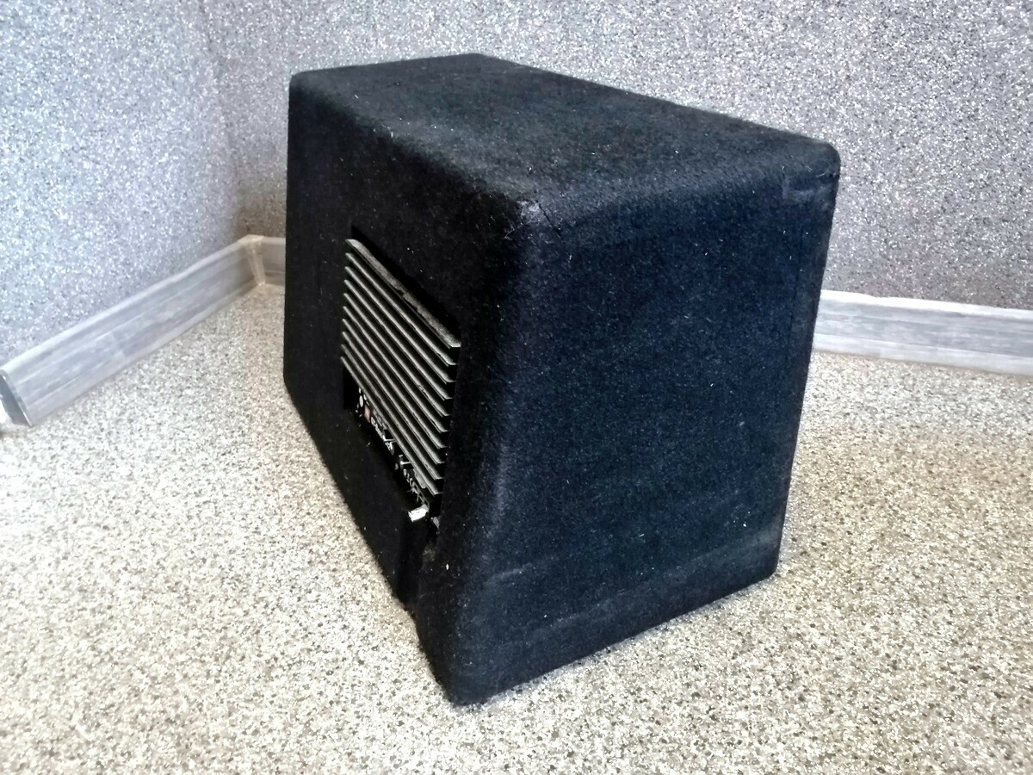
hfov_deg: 65.3
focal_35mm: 27
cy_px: 388
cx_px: 516
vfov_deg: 51.4
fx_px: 806
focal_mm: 3.95
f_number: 1.8
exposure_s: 1/25
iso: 400
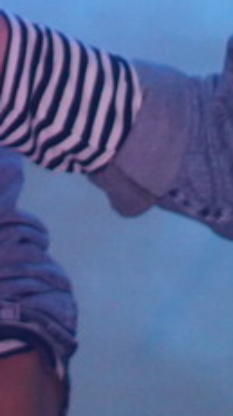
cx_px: -898
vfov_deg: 2.9
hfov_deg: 1.6
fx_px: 8190
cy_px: -196
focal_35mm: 744
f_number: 1.8
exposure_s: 1/3200
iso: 2000
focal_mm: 85
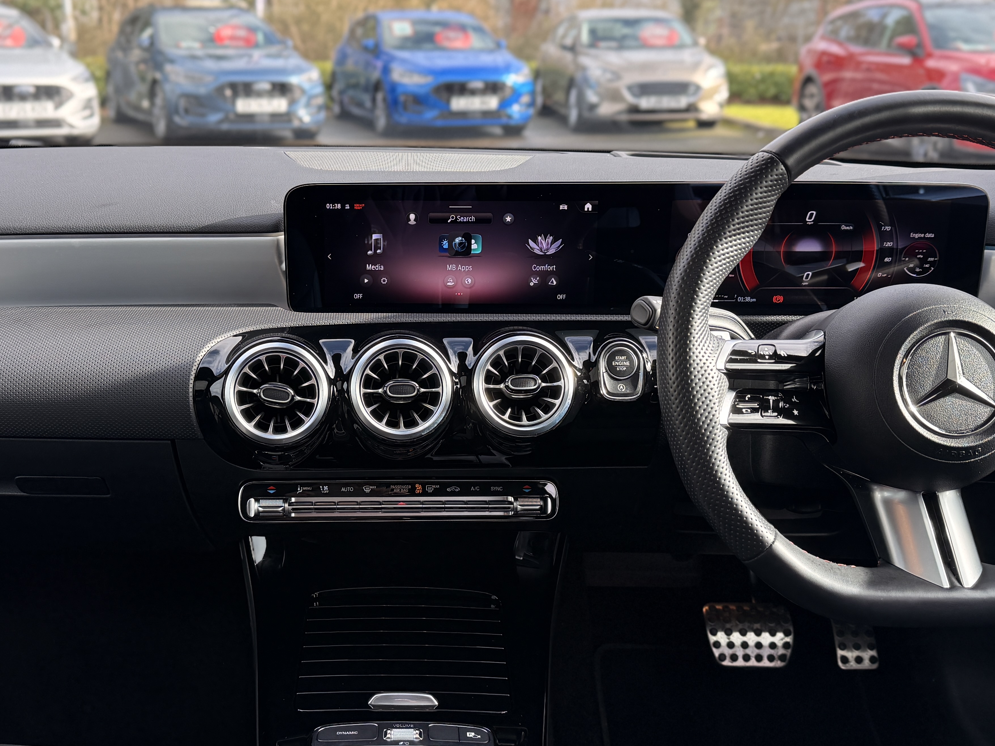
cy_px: 391
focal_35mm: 39
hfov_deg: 47.6
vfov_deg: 36.8
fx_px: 1121
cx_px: 406
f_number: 1.78
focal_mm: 6.76
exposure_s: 1/507
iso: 100
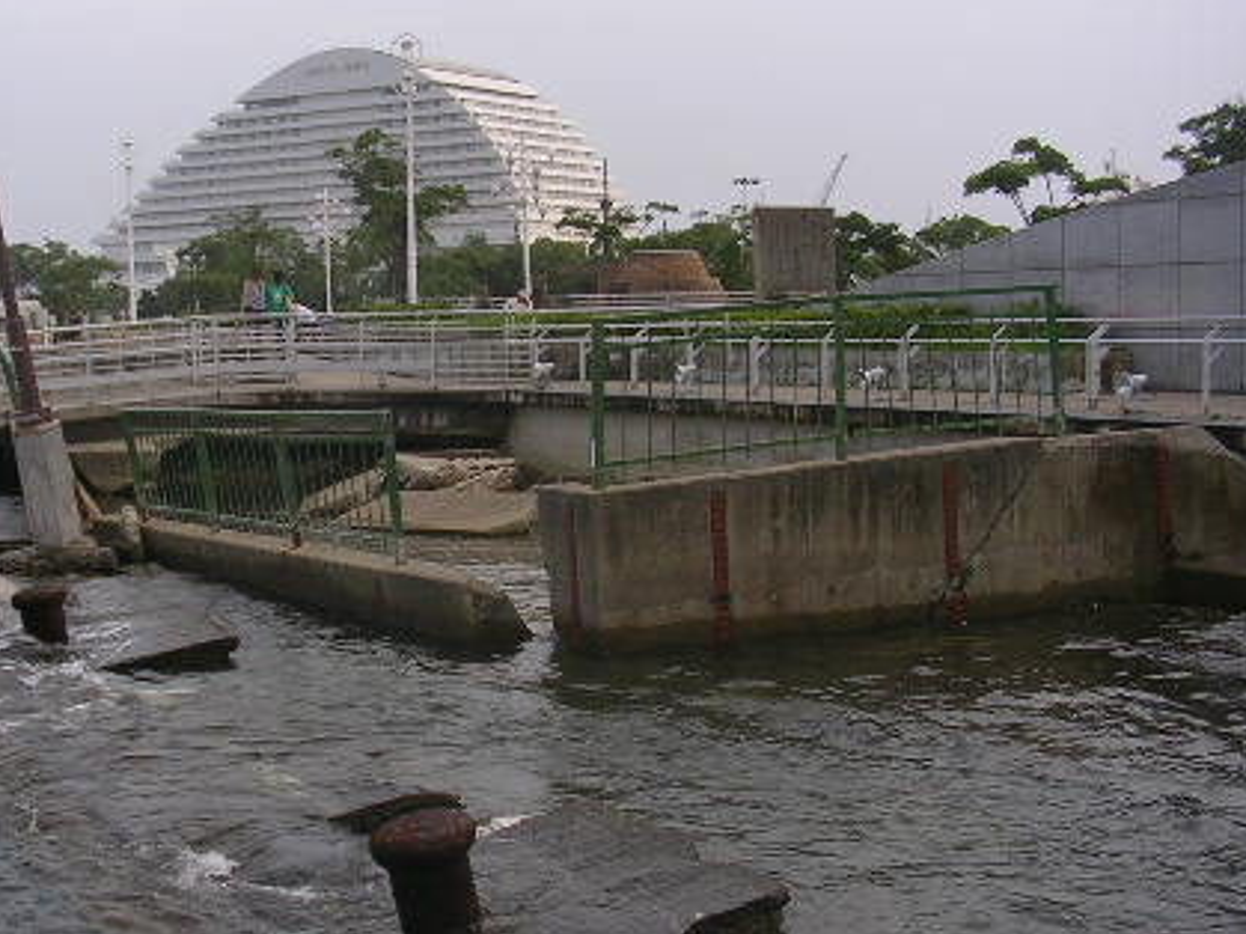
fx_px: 2087
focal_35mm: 58
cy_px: 485
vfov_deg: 25.2
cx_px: 324
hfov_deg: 32.7
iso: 50
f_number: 2.8
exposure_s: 1/431
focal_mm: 5.8
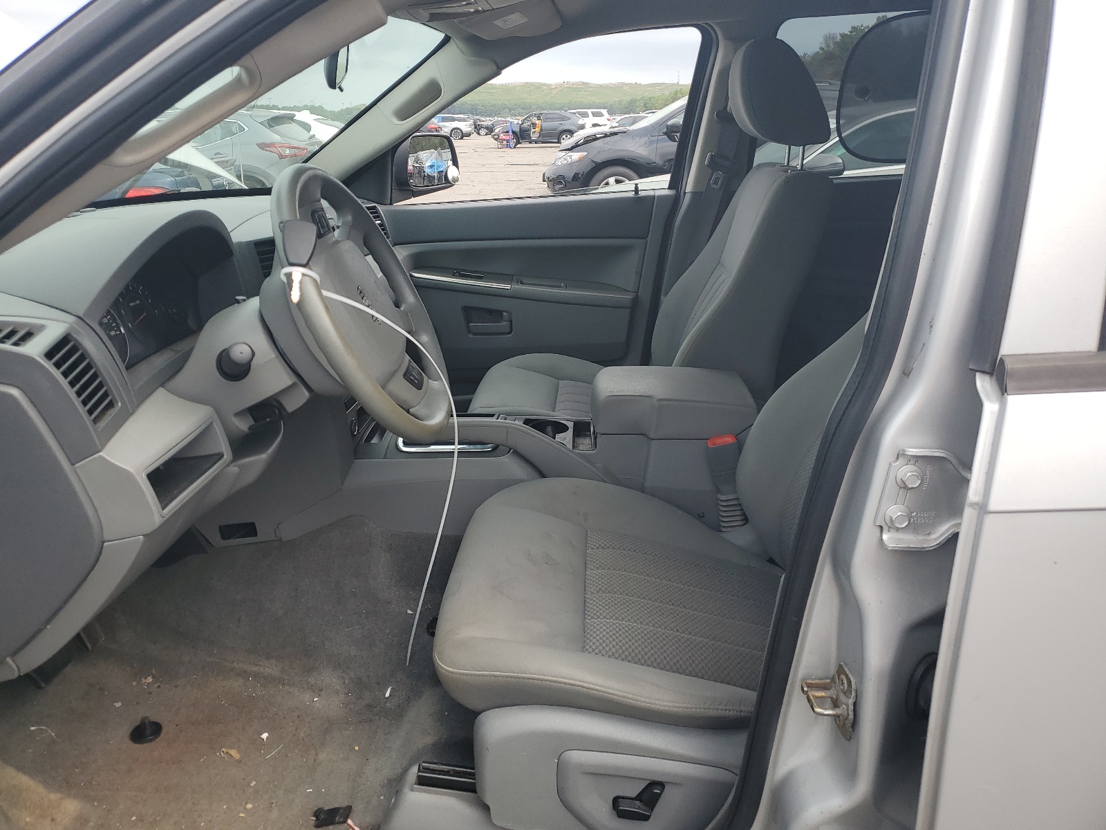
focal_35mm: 26
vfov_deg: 53.1
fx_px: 831
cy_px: 415
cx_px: 553
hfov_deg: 67.3
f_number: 1.5
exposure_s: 1/1250
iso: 50
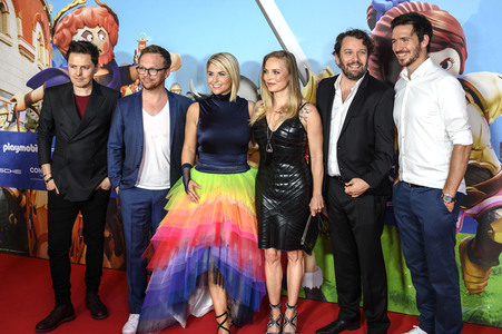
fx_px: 571
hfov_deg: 47.4
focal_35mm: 41
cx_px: 251
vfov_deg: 32.6
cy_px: 167
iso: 400
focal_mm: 41
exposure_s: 1/200
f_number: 4
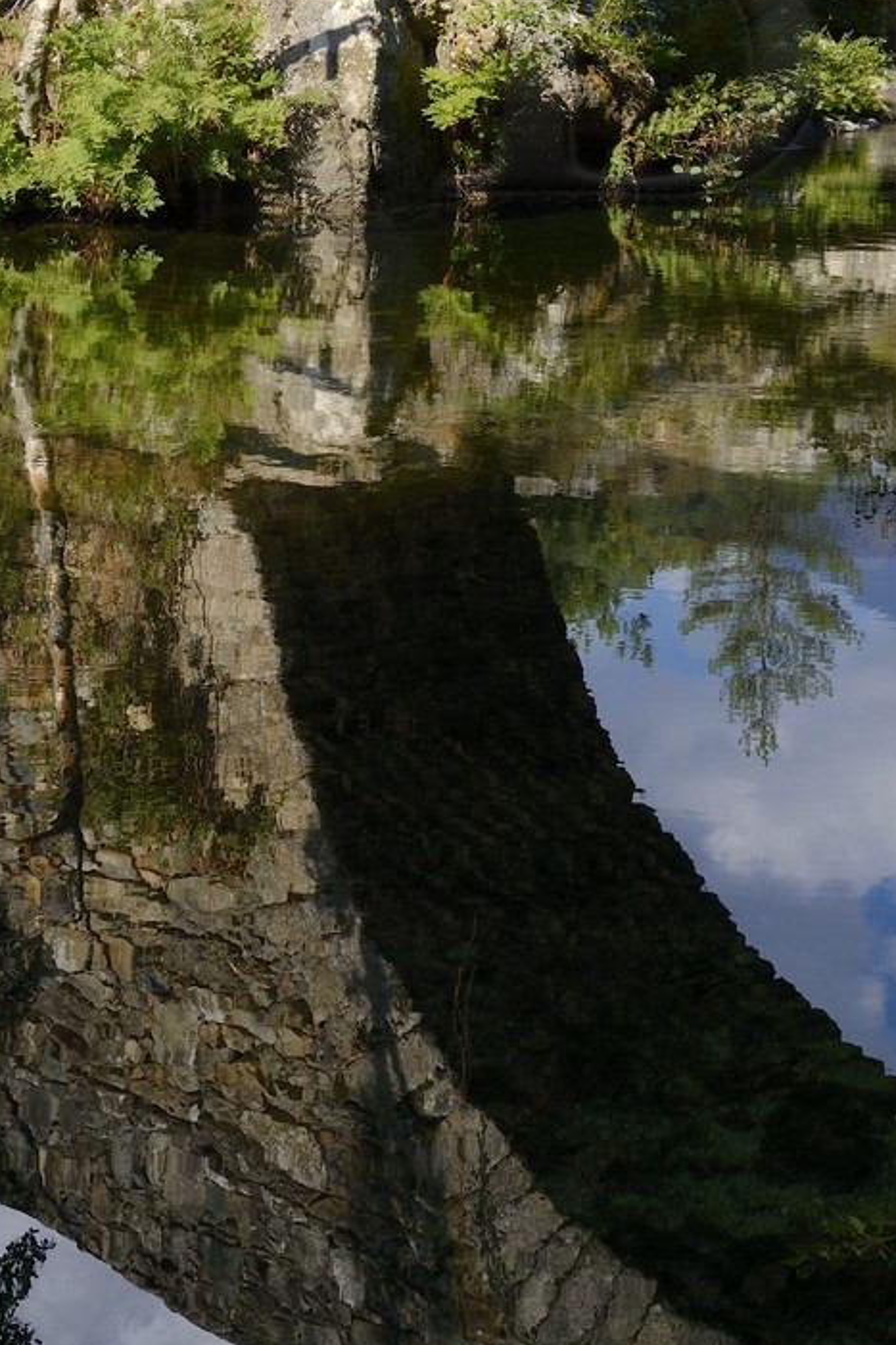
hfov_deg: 18.3
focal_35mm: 73
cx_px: 851
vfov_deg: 26.1
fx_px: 2726
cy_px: -42
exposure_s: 1/200
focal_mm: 32
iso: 200
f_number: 13
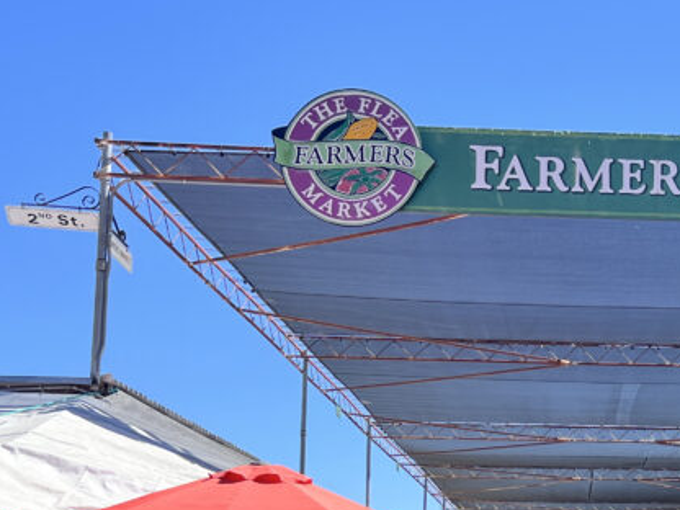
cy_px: 559
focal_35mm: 64
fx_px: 1257
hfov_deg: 28.8
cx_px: 638
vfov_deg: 21.7
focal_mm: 5.7
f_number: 1.5
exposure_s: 1/1901
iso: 50
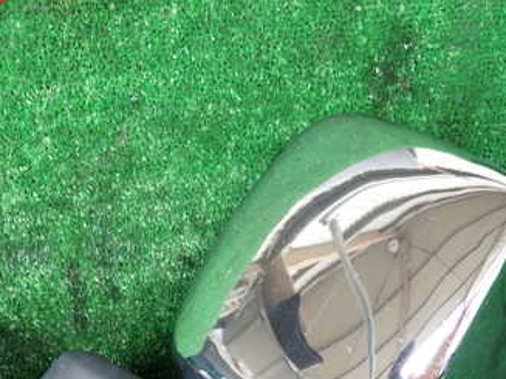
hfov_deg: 34.8
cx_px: 189
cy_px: 322
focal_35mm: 55
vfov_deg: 25.9
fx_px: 804
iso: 200
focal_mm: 5.4
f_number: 2.3
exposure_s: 1/50
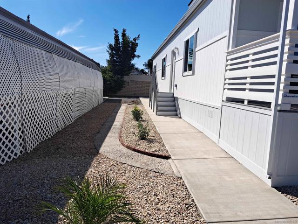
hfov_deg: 71.6
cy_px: 112
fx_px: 207
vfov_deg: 56.8
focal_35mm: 24
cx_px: 149
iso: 50
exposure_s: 1/1497
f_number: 1.8
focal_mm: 5.23
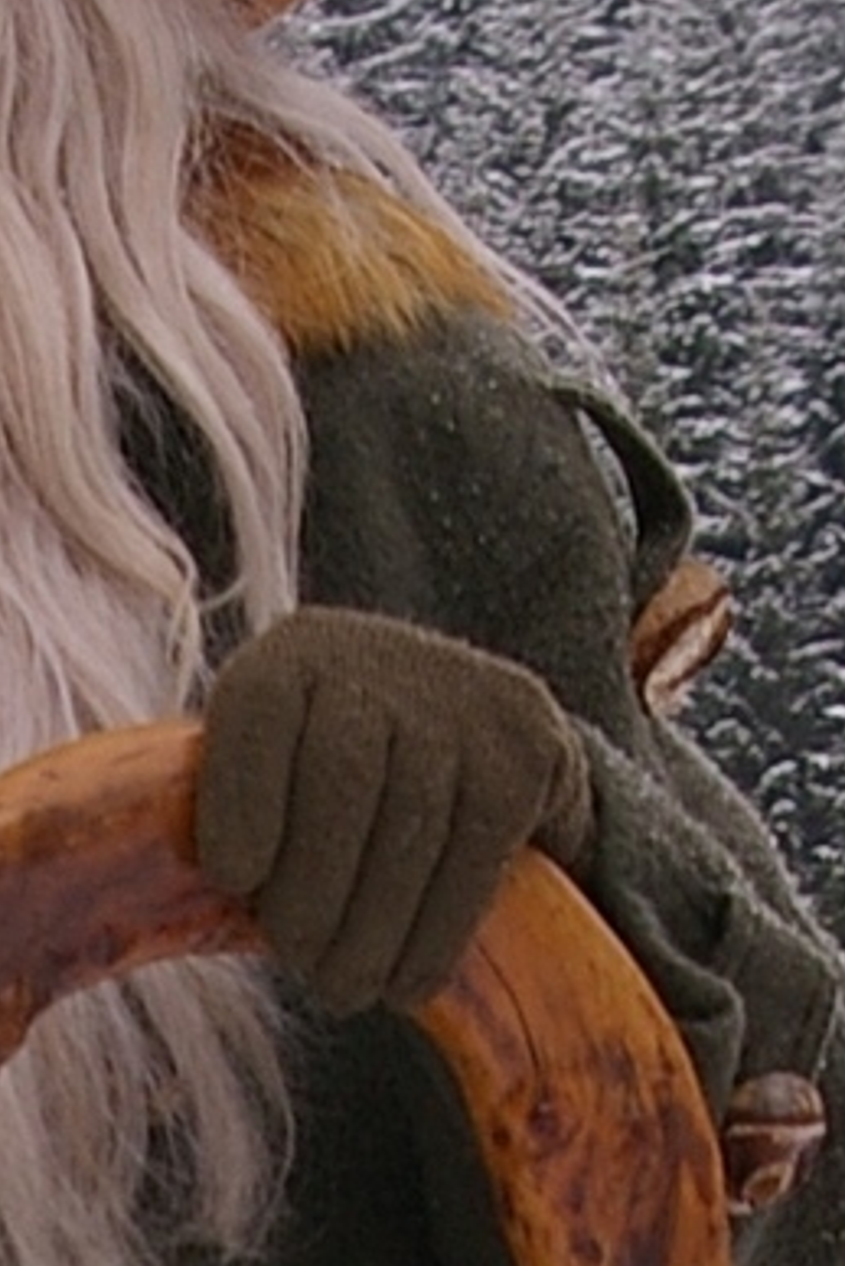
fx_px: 3623
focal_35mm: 103
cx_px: -145
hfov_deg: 13.0
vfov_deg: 19.7
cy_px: 904
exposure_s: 1/125
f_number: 7.1
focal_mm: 26
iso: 200
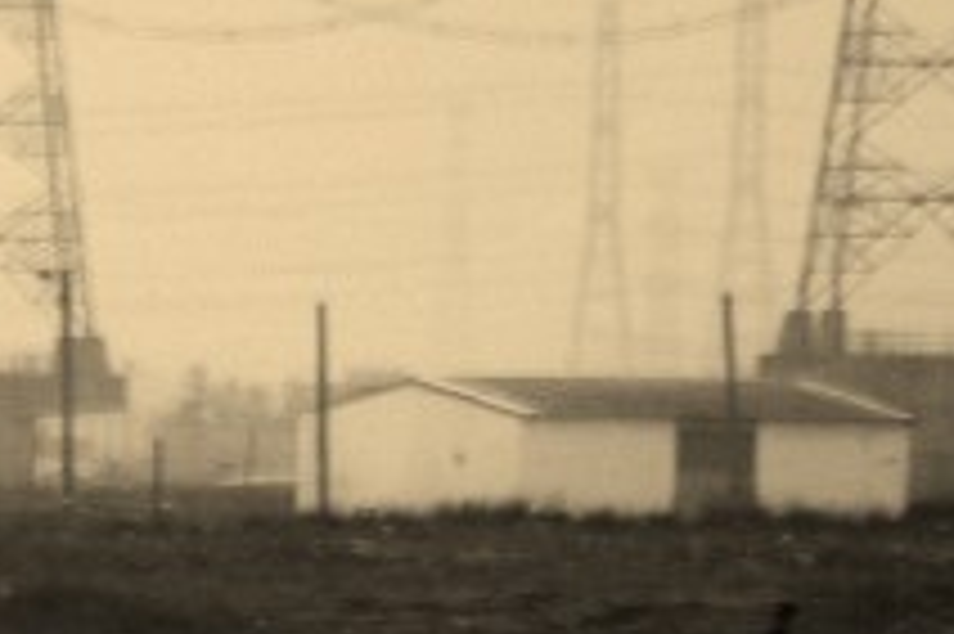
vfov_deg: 0.9
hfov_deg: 1.3
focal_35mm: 1592
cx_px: -657
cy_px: 1230
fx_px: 42154
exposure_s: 1/640
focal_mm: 220
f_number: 5.6
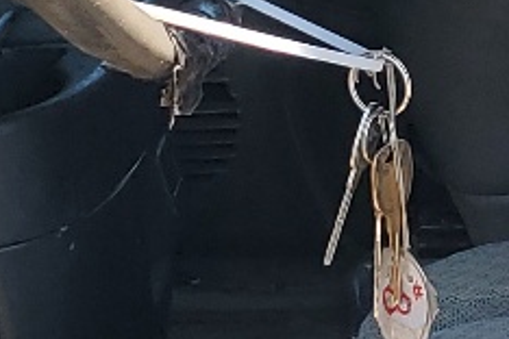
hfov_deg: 11.0
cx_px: 479
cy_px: 26
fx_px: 2615
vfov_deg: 7.4
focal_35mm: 185
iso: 50
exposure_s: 1/1000
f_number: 1.5
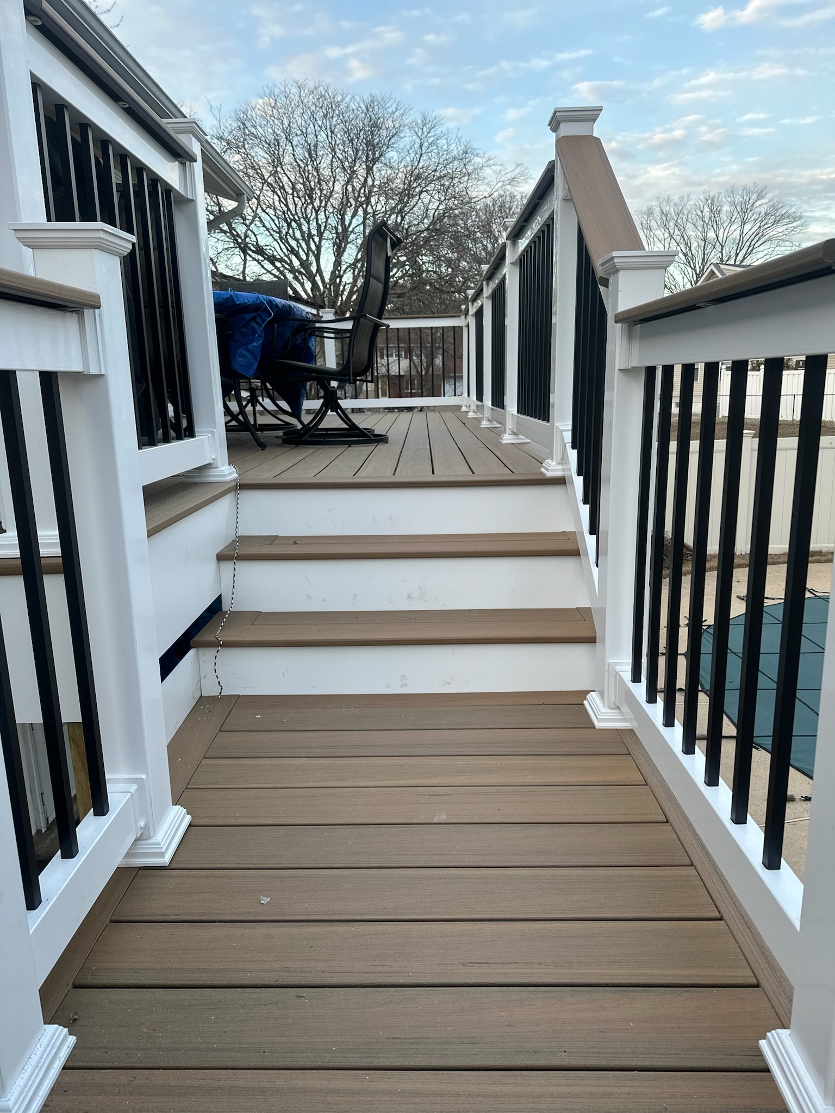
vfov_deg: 71.6
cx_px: 418
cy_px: 556
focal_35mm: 24
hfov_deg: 56.8
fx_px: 772
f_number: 1.78
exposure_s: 1/192
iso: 64
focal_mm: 6.86
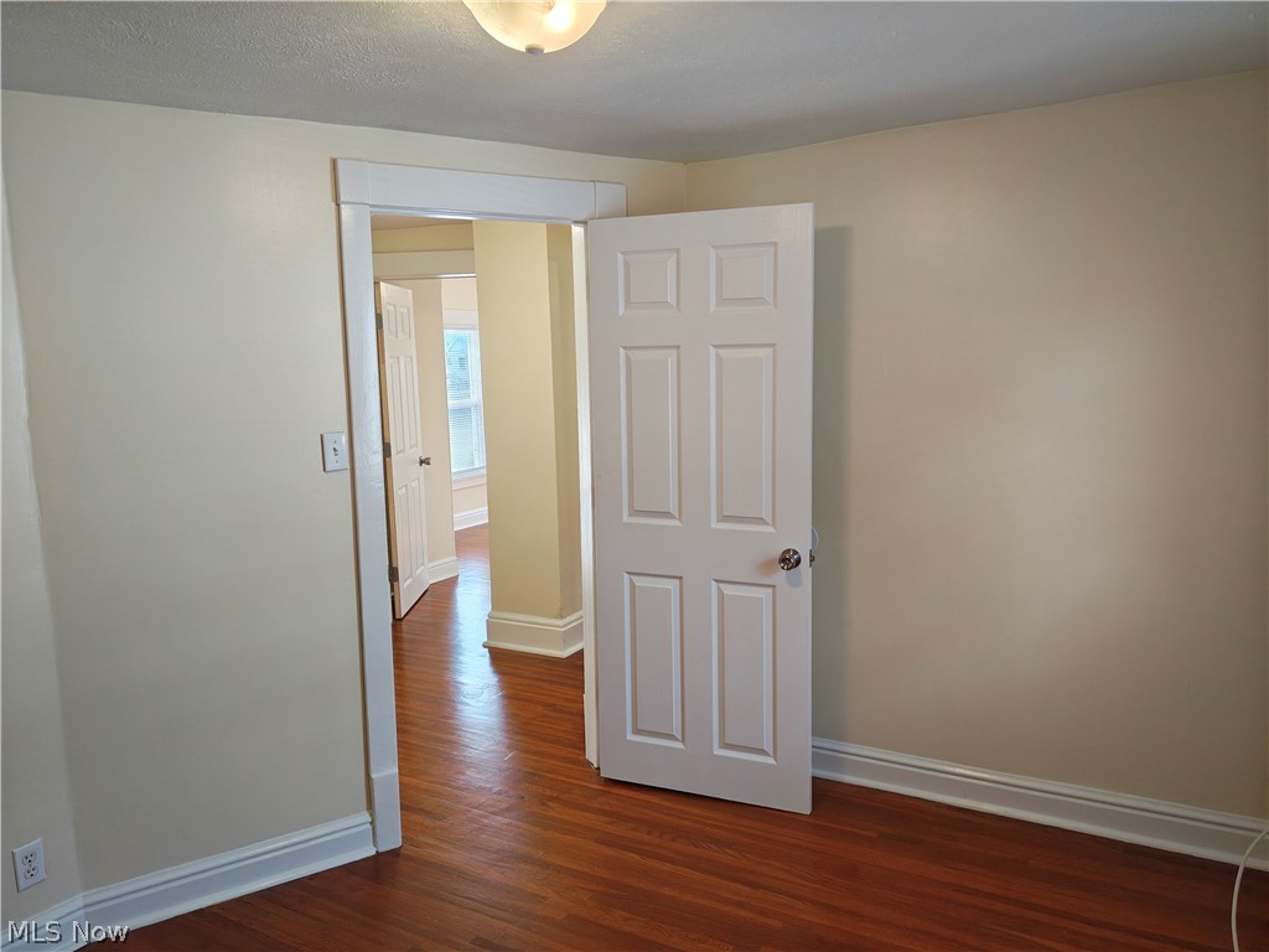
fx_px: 916
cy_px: 476
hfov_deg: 69.4
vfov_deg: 54.9
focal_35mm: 25
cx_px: 634
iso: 775
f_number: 1.7
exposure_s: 1/120
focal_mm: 4.68
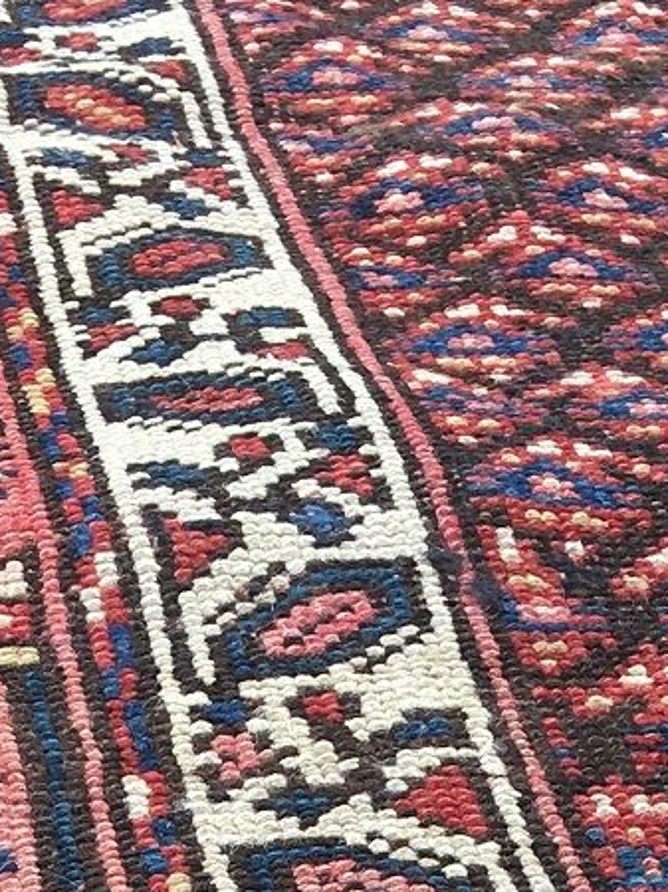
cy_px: 1633
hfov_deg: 11.4
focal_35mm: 130
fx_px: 3348
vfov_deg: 13.5
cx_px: 240
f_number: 2.2
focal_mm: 4.15
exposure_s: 1/260
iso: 25
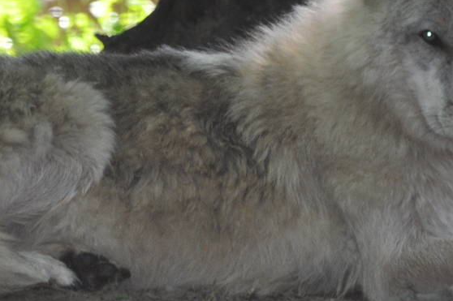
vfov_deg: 1.3
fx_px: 12974
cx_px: 259
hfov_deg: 2.0
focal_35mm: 1032
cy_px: 60
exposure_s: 1/125
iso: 720
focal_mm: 240
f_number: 5.6
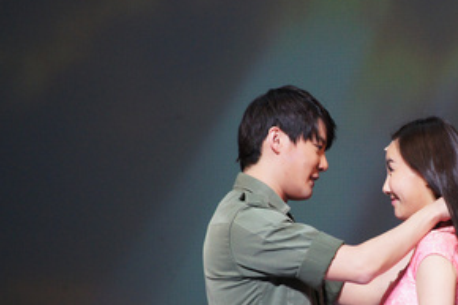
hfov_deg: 4.1
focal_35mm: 497
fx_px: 6319
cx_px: 366
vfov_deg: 2.8
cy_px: 216
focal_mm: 200
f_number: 5.6
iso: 1600
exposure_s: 1/320
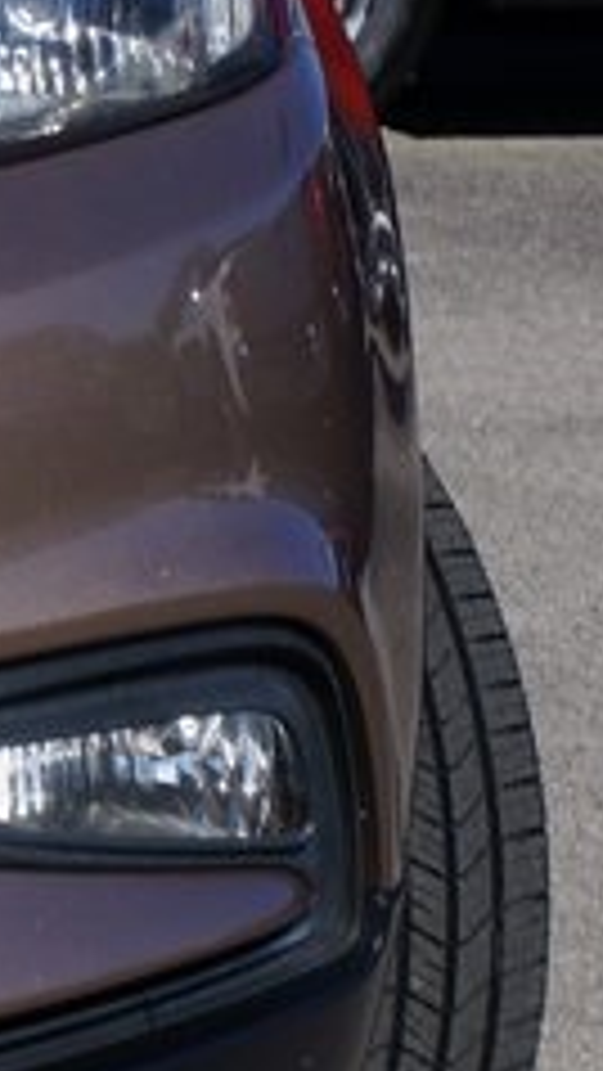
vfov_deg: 9.6
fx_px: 6313
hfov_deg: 5.1
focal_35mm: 222
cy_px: 54
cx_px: -1406
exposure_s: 1/160
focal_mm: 33
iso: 100
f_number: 13
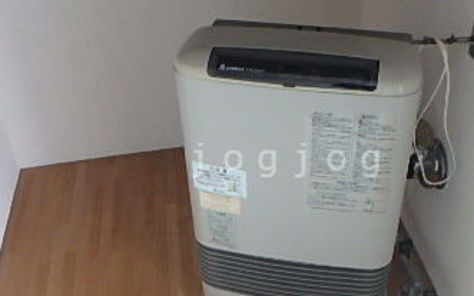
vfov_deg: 29.9
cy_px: 160
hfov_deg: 45.9
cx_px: 289
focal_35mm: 43
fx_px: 556
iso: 500
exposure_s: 1/30
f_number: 3.5
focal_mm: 3.7
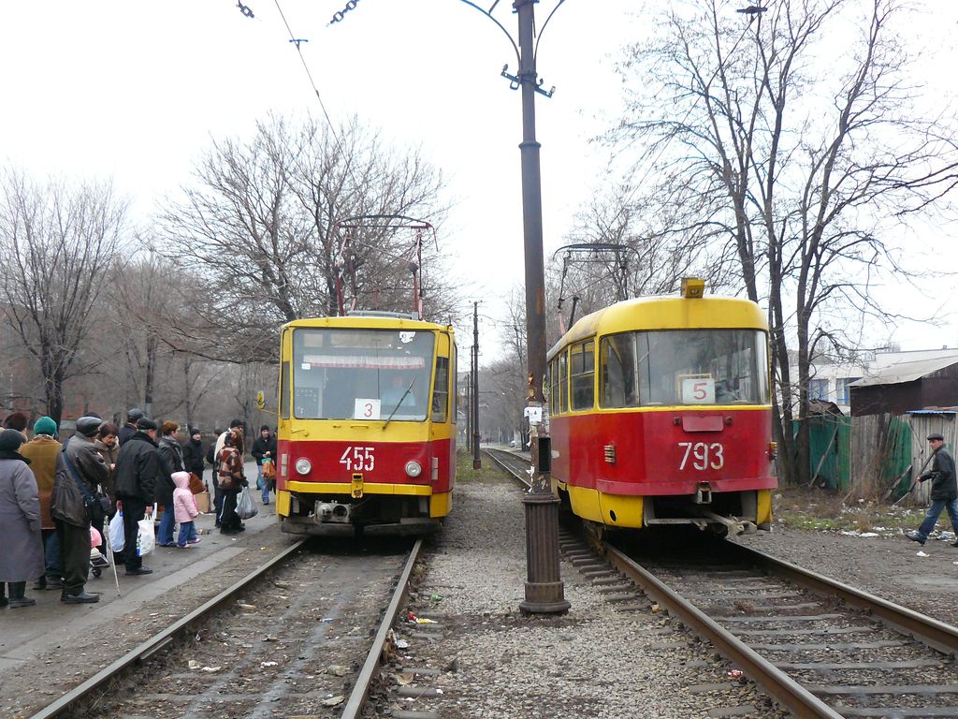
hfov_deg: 44.8
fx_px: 1162
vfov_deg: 34.3
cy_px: 360
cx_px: 479
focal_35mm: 42
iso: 200
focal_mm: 7
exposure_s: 1/200
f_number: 2.8
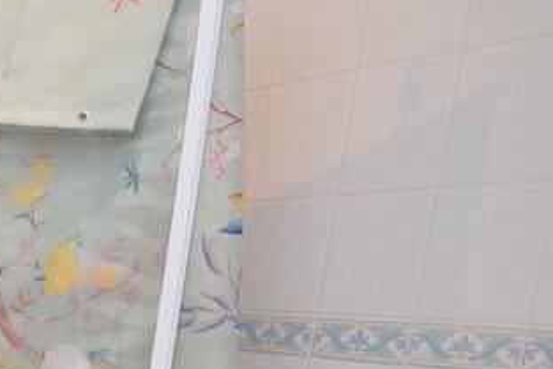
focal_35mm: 49
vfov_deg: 24.3
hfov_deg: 27.5
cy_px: 474
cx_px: -281
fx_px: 753
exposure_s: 1/60
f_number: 4.5
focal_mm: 10
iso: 1000
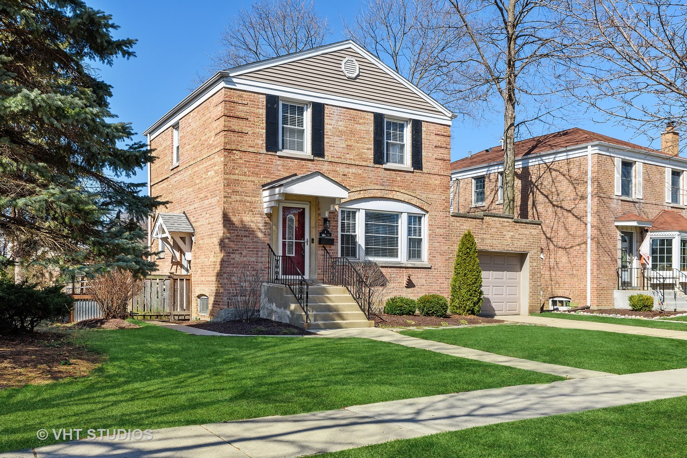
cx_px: 344
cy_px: 229
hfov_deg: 55.8
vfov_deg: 38.9
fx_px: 649
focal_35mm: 34
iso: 200
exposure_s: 1/320
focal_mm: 34
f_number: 9
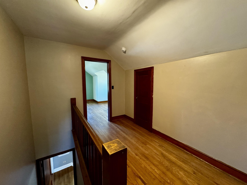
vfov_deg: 85.7
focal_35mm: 14
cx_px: 124
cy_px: 92
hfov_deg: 102.1
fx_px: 100
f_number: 2.2
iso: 640
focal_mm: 2.22
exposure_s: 1/60
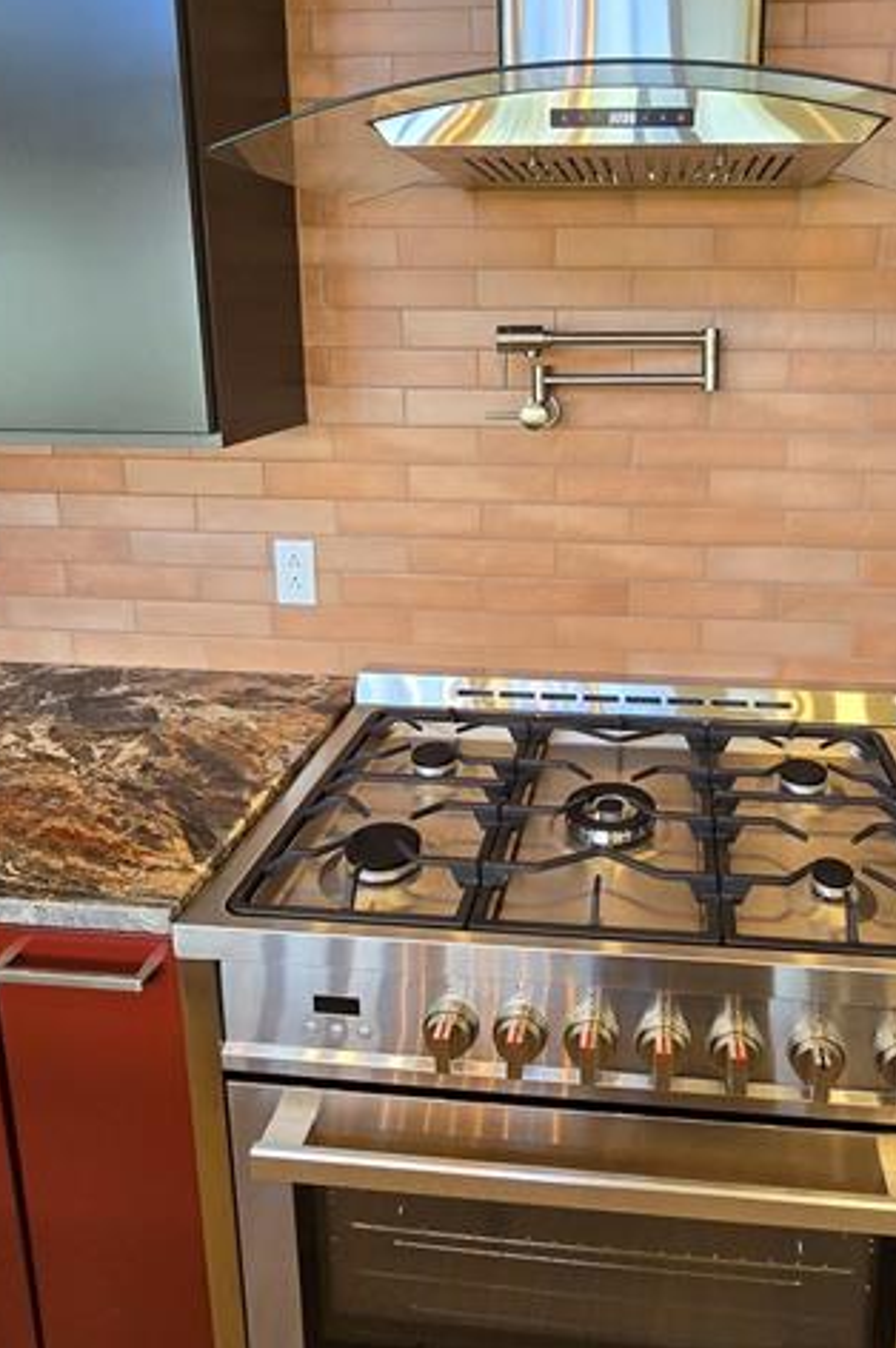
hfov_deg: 55.9
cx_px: 598
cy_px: 486
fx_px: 822
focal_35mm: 22
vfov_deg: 76.9
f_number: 2.2
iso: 160
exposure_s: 1/60
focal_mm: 2.2
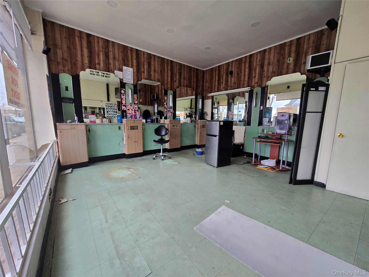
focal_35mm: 13
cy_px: 138
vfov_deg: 89.9
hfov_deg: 106.2
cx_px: 184
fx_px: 139
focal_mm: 2.2
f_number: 2.2
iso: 80
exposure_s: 1/60
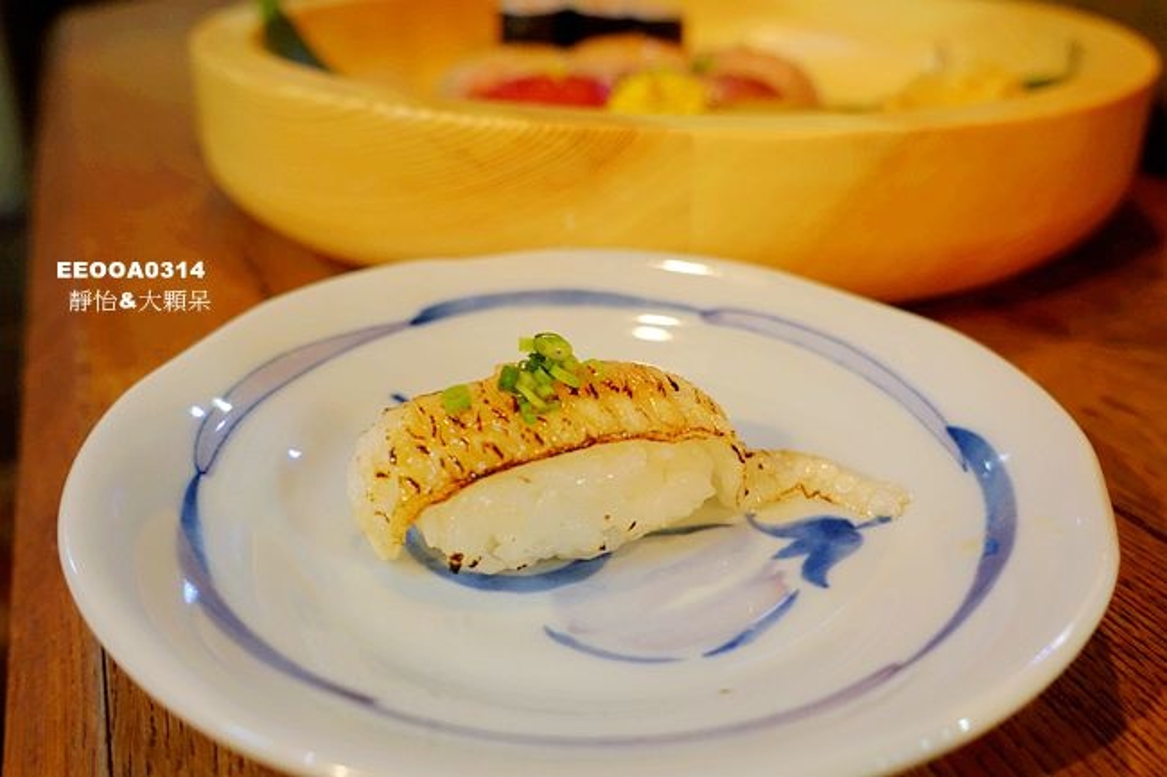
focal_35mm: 32
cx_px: 584
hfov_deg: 58.7
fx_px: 1037
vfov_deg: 41.1
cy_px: 388
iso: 800
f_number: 2.8
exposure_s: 1/20
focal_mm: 11.81
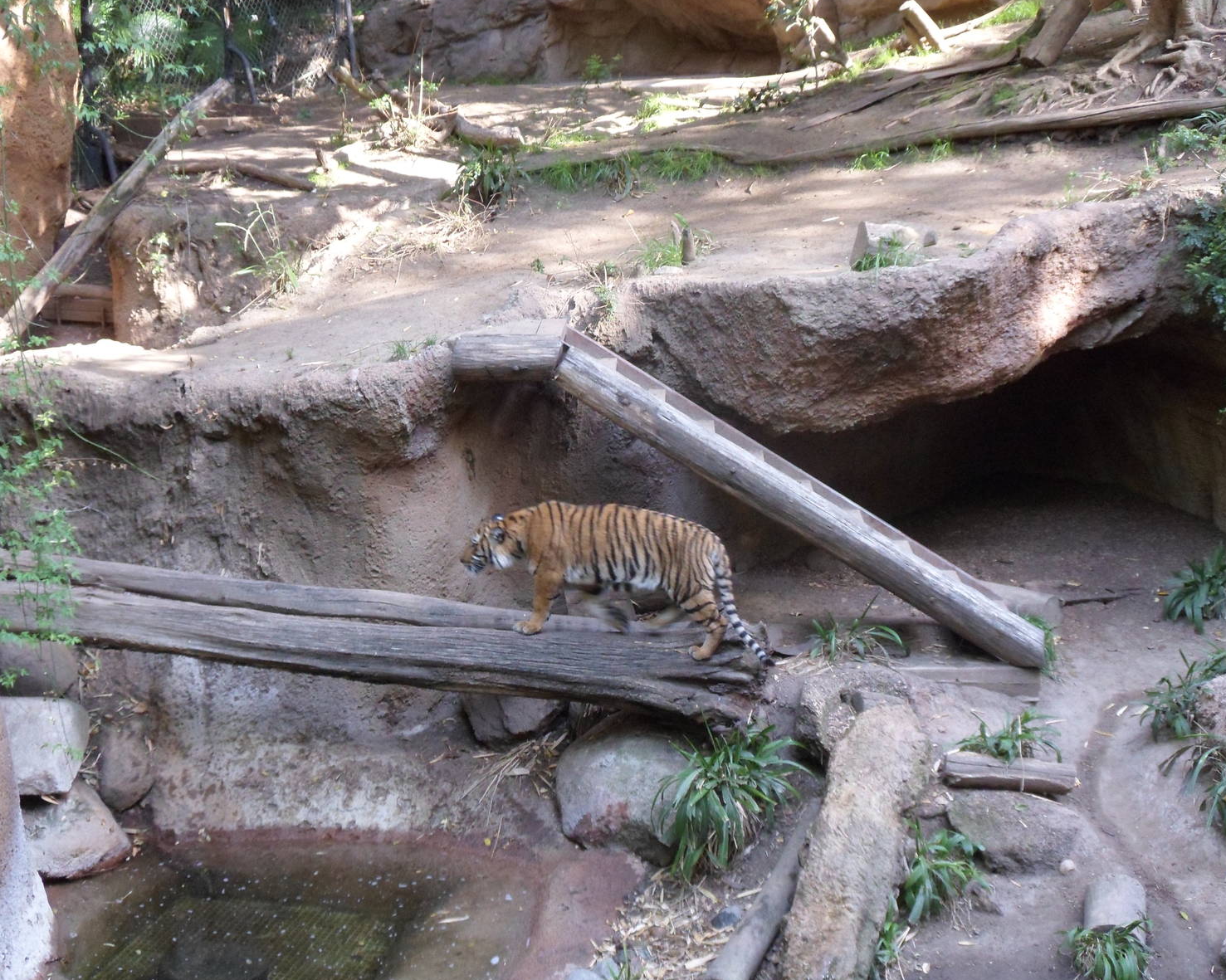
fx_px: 1995
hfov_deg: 34.2
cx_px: 610
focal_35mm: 55
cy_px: 493
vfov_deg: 27.6
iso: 320
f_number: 4.3
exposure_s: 1/30
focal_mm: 8.1
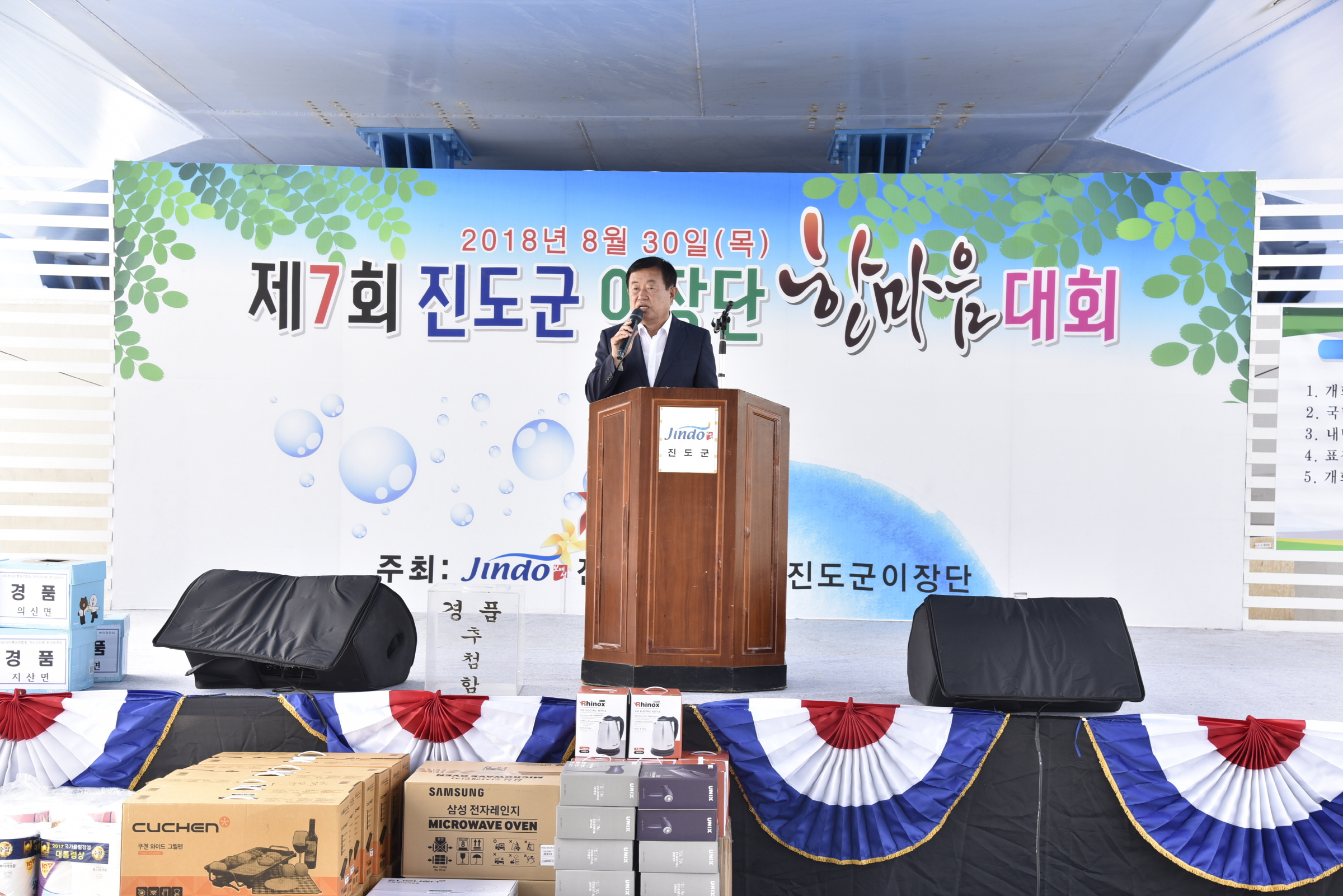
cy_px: 448
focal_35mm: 55
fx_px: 2052
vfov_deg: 24.6
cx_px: 672
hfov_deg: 36.2
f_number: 5.6
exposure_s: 1/125
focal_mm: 55
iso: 200
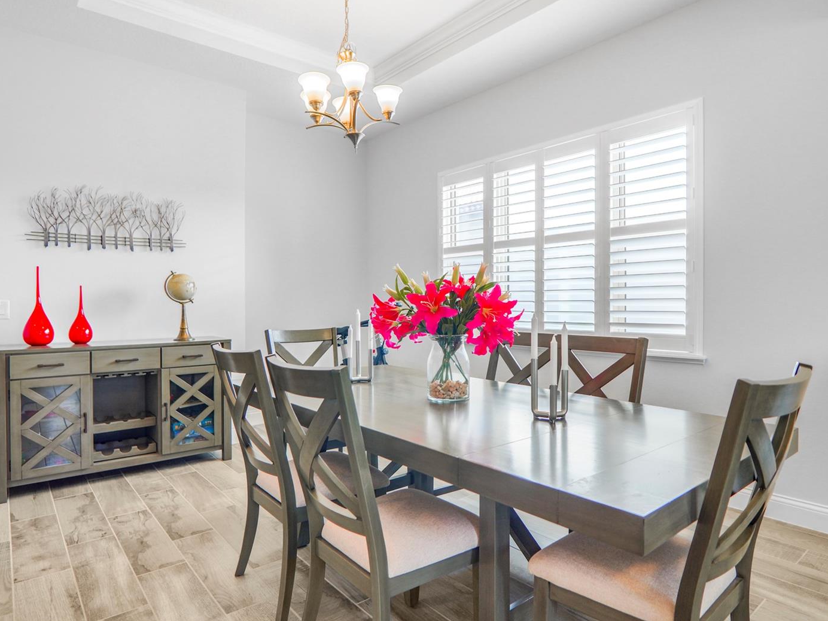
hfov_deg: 81.5
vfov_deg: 66.0
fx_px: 478
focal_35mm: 20
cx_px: 453
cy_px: 304
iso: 100
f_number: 2.8
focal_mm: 12
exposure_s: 1/60
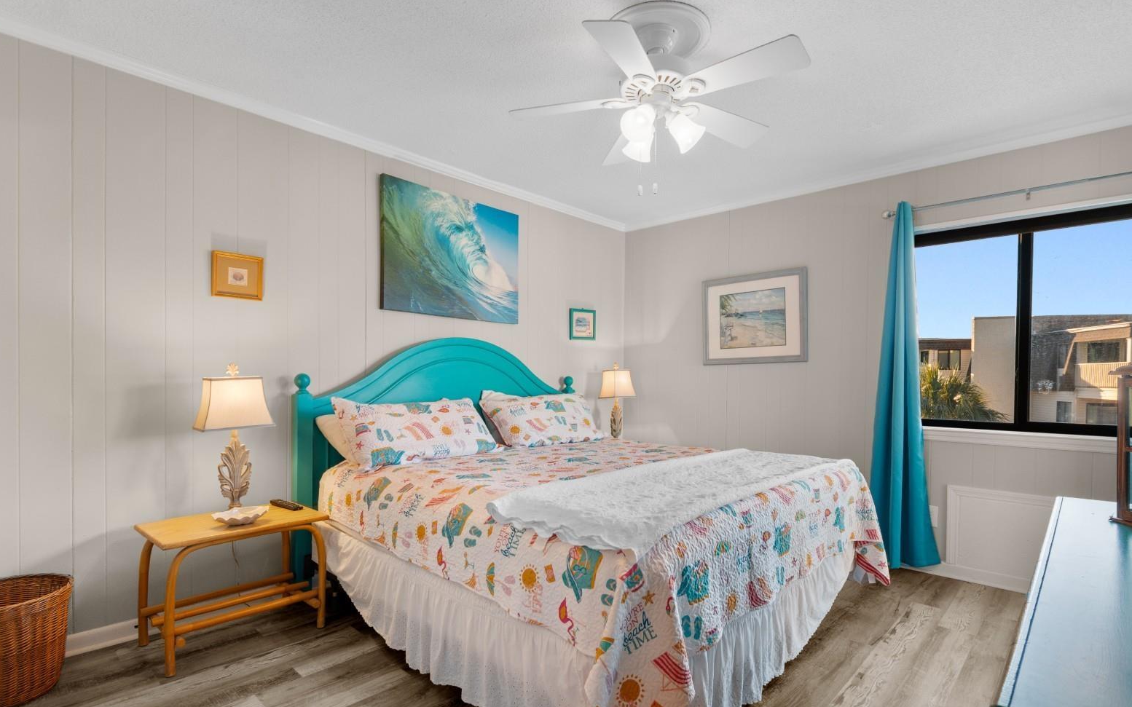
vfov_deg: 68.0
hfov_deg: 94.3
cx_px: 580
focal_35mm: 17
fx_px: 524
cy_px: 368
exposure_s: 1/3
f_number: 6.3
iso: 100
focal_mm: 11
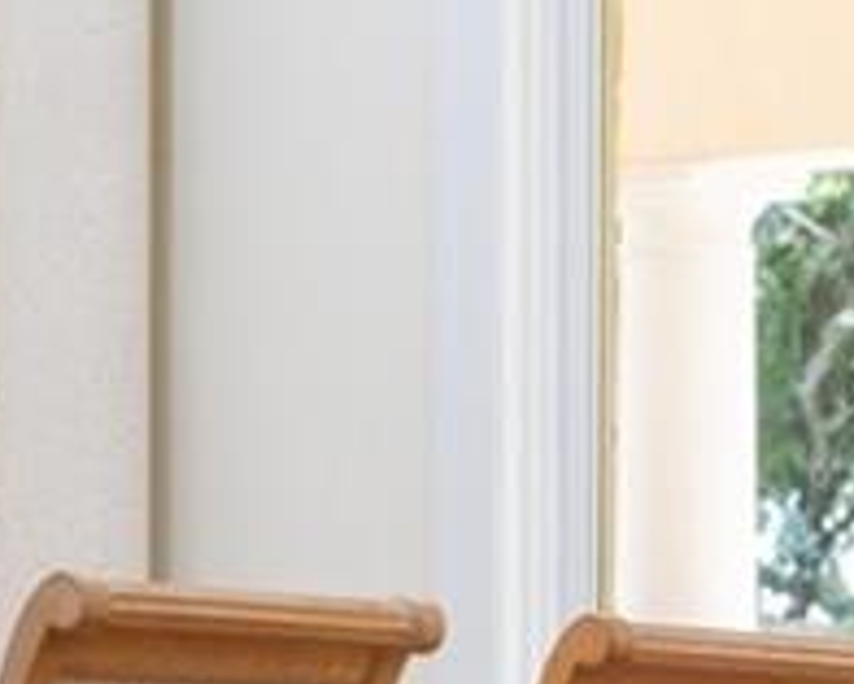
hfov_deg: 6.0
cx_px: 2200
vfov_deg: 5.0
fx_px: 7738
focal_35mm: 306
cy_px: 1033
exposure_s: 1/50
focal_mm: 40
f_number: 4
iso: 400
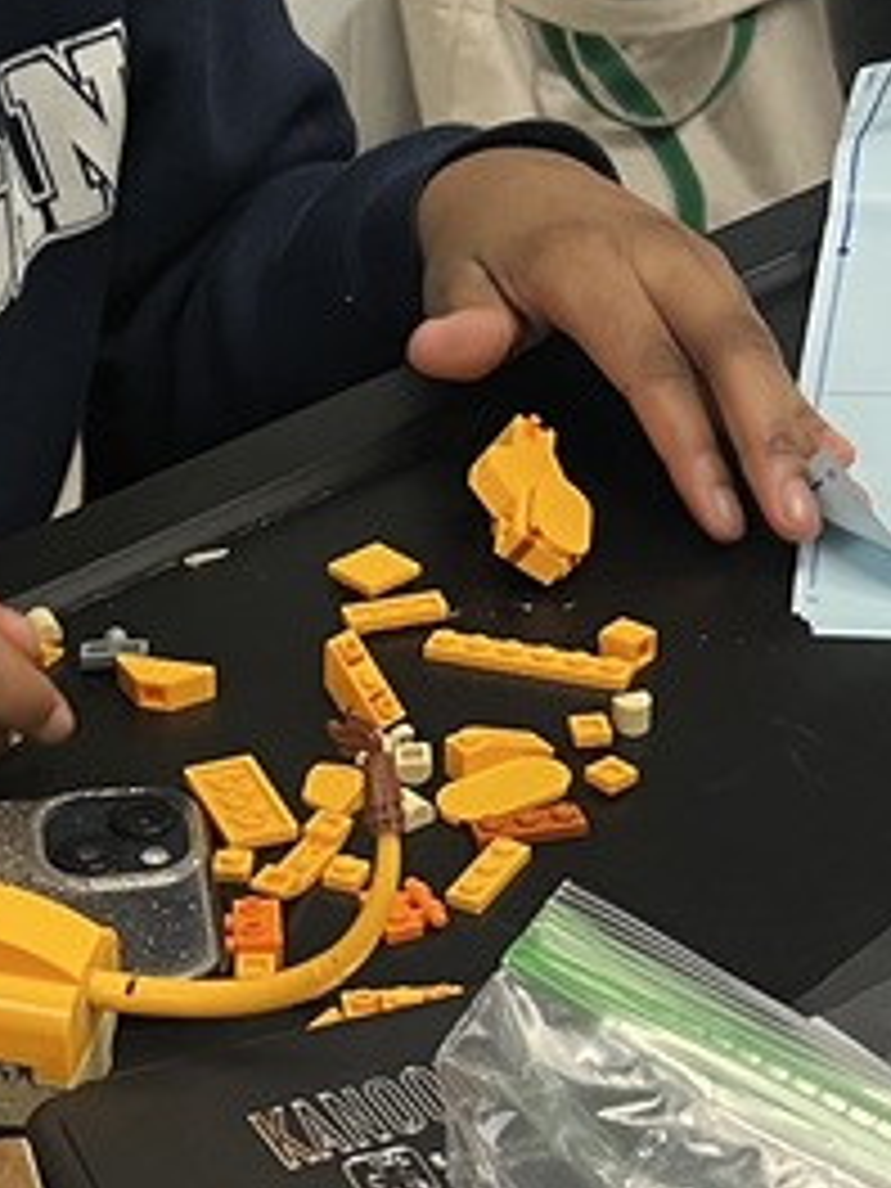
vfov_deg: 19.3
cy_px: 868
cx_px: -360
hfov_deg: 13.9
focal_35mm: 101
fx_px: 3466
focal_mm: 5.7
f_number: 1.5
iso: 100
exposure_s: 1/60
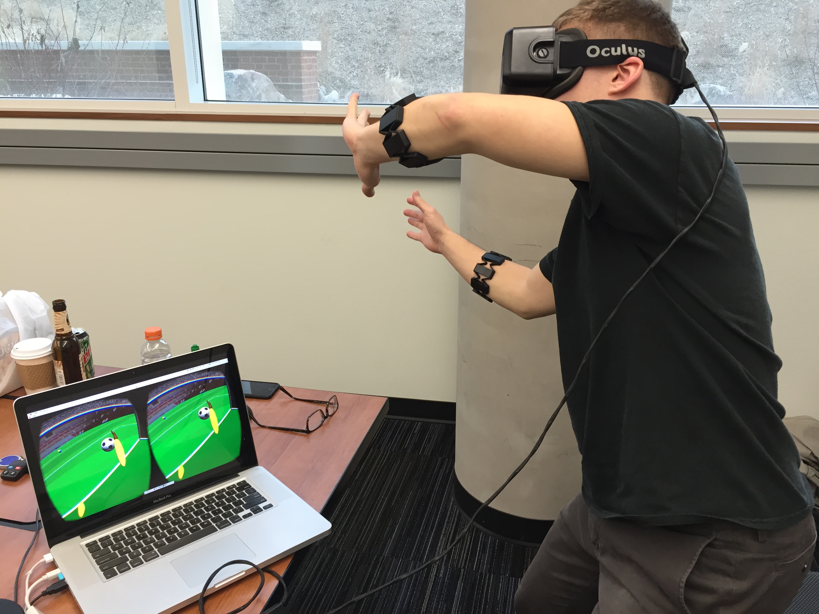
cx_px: 410
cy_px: 307
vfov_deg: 48.2
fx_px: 686
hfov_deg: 61.7
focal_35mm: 29
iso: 64
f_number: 2.2
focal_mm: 4.15
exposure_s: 1/30
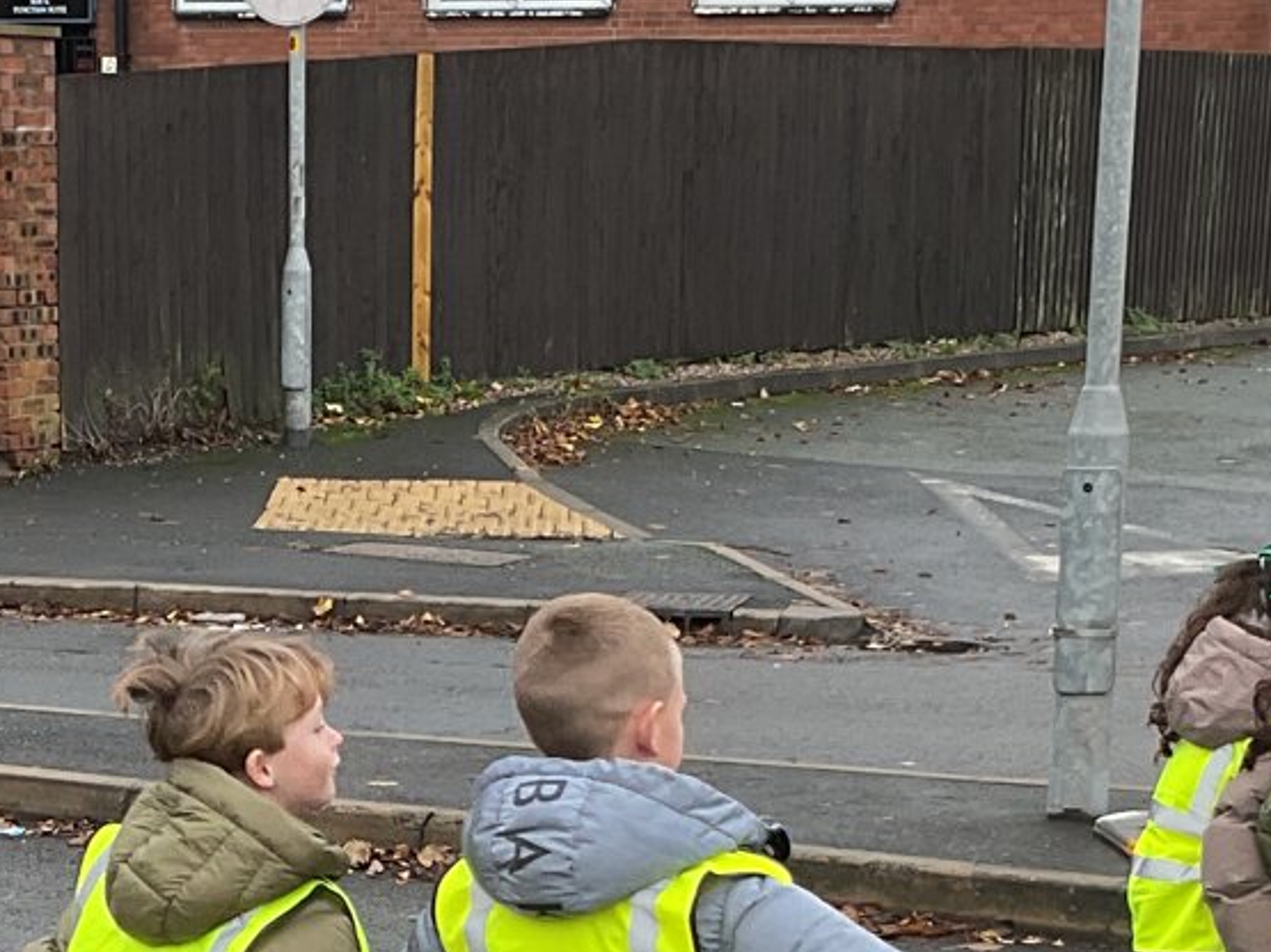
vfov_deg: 13.5
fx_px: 3928
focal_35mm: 107
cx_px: 353
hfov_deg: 18.3
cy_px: 1076
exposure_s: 1/100
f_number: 1.8
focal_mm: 3
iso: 16
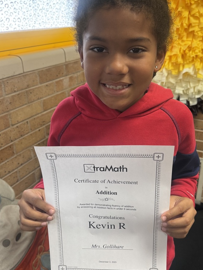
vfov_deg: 55.3
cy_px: 137
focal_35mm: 33
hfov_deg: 42.8
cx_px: 119
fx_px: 258
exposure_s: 1/60
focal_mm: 6.76
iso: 160
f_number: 1.78
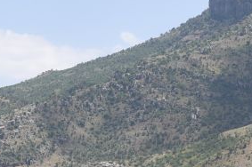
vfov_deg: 5.9
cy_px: 297
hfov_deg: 8.8
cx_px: -90
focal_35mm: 230
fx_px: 1608
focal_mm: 50
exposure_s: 1/500
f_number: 7.1
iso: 160
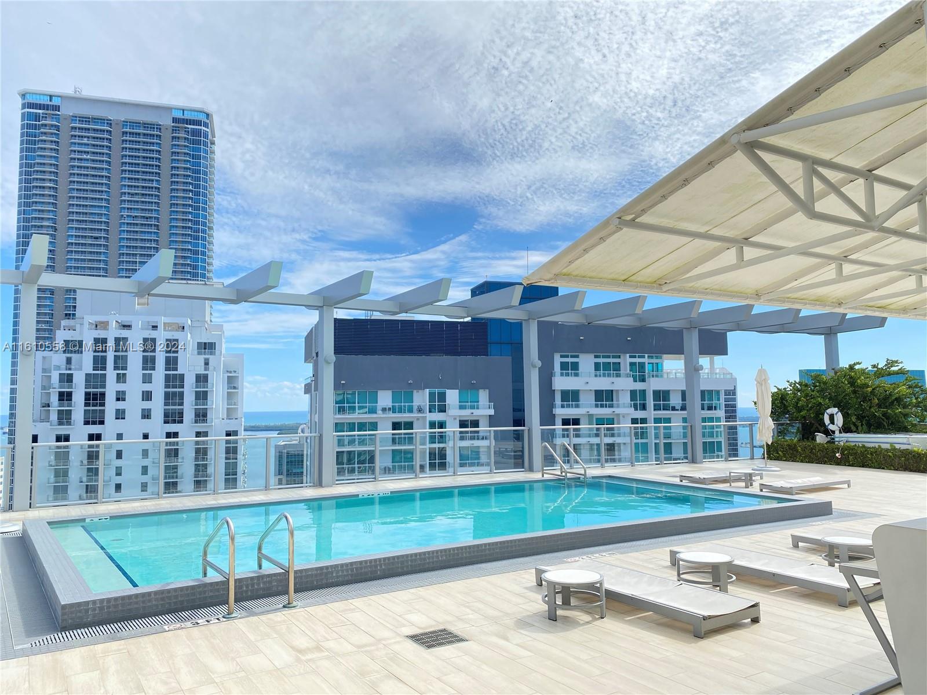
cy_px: 348
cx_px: 464
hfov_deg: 67.3
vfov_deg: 53.1
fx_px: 696
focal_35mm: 26
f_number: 1.8
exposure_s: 1/1779
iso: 32
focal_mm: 4.25
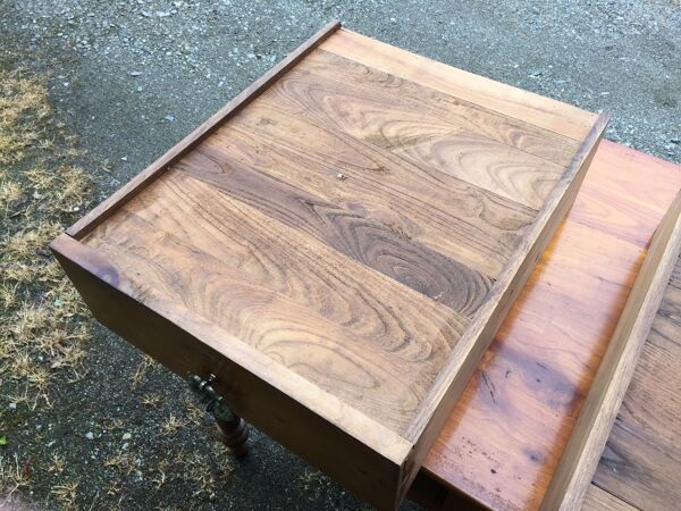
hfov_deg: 61.7
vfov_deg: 48.2
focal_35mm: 29
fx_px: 571
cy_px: 256
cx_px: 340
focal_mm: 4.15
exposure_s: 1/108
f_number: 2.2
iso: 32
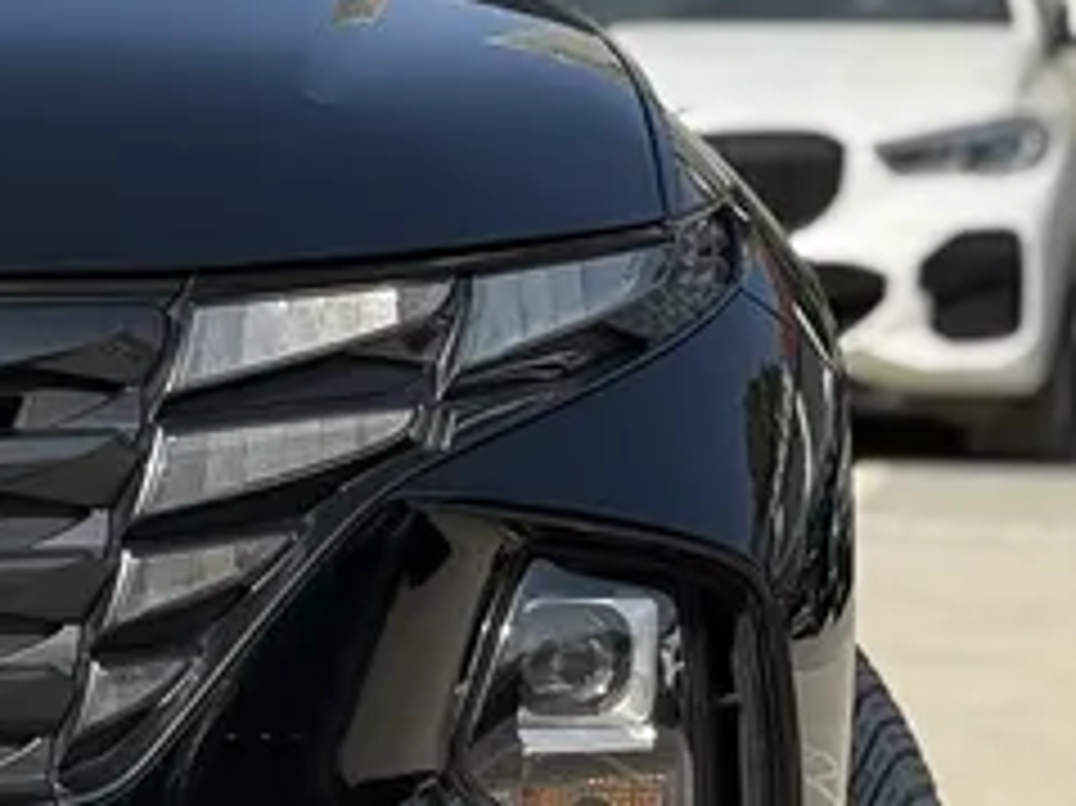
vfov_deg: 7.7
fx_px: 5996
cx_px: -675
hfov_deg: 9.9
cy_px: 428
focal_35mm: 193
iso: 80
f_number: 1.78
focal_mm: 6.76
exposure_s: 1/3704
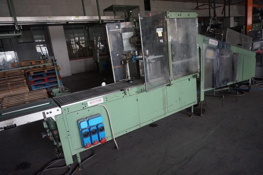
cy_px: 88
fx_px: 175
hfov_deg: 73.7
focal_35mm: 24
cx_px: 132
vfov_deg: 53.1
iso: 3200
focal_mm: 16
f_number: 3.5
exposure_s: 1/125
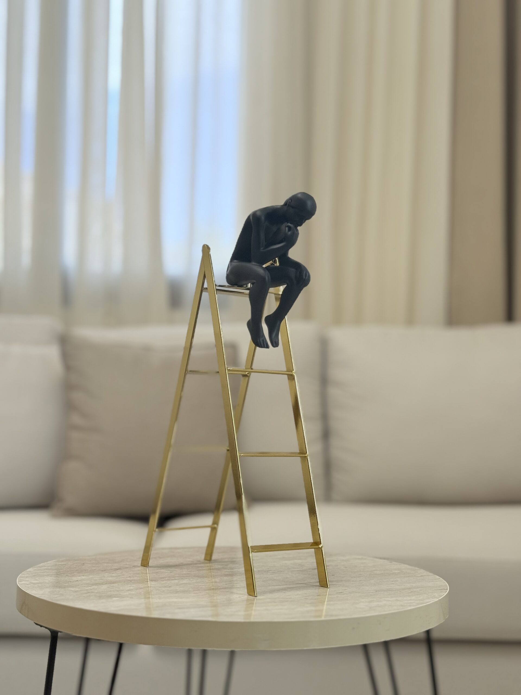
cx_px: 260
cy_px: 348
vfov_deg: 39.7
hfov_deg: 30.3
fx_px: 963
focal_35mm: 48
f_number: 1.78
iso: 64
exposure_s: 1/234
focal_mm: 6.76
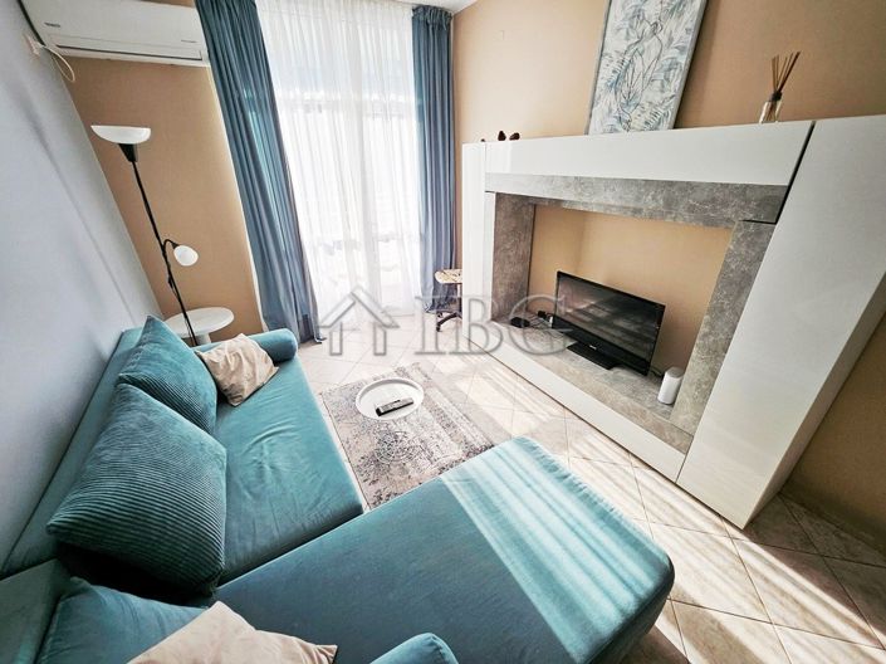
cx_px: 443
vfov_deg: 89.9
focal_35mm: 13
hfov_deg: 106.2
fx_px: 333
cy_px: 332
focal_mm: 1.7
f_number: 2.2
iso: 32
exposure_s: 1/128
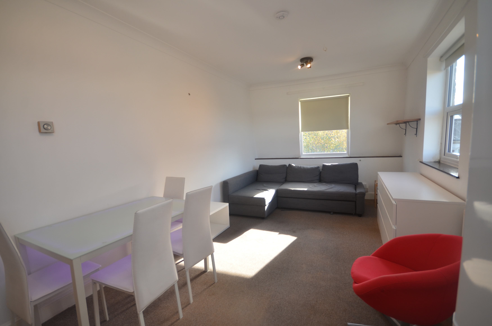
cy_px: 163
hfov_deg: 100.5
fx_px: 205
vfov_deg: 77.1
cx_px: 246
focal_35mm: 15
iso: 200
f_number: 4.5
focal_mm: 10
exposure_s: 1/80
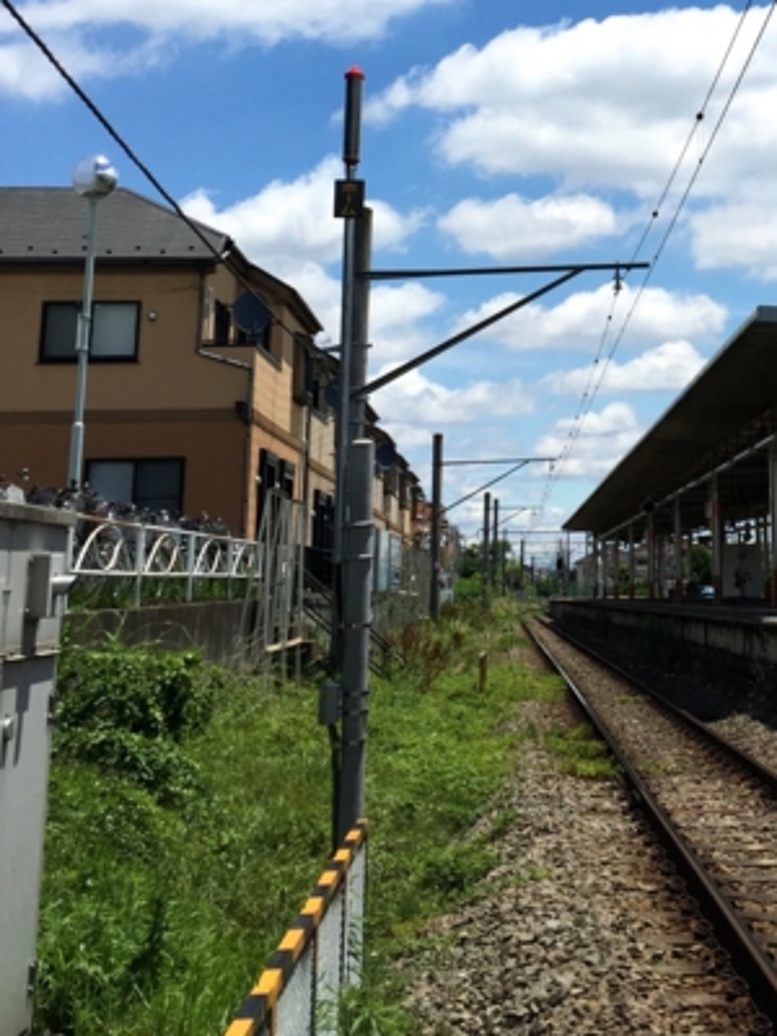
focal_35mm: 58
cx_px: 692
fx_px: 1736
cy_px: 137
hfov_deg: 24.5
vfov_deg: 31.9
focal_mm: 4.15
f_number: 2.2
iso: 32
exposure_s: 1/3968
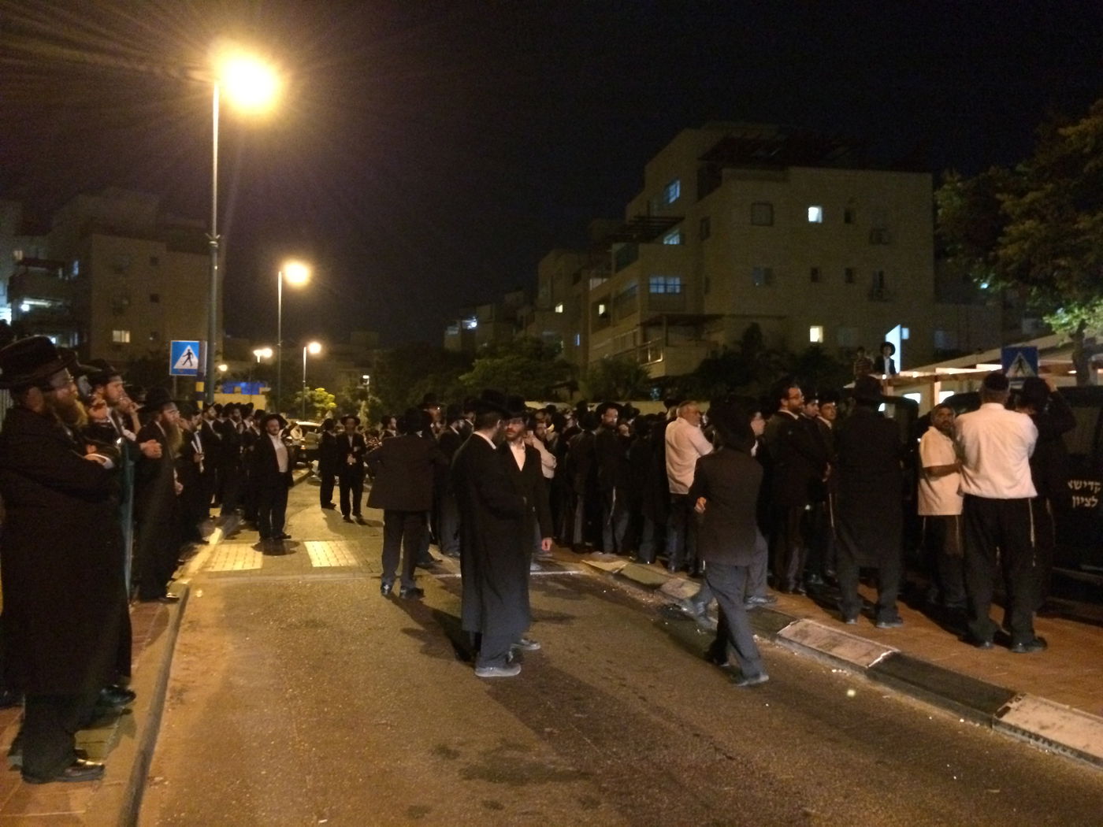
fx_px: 956
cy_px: 414
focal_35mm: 30
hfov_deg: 60.0
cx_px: 552
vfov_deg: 46.8
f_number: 2.2
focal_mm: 4.12
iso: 640
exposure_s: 1/15
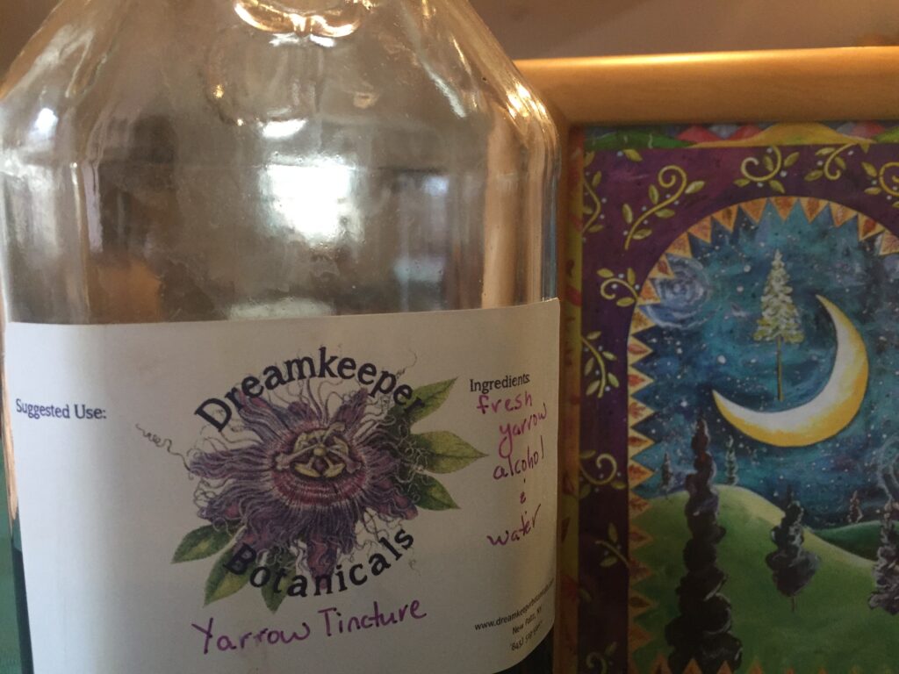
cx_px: 450
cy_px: 337
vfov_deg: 48.2
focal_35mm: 29
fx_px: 753
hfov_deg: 61.7
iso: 250
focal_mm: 4.15
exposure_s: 1/30
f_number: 2.2
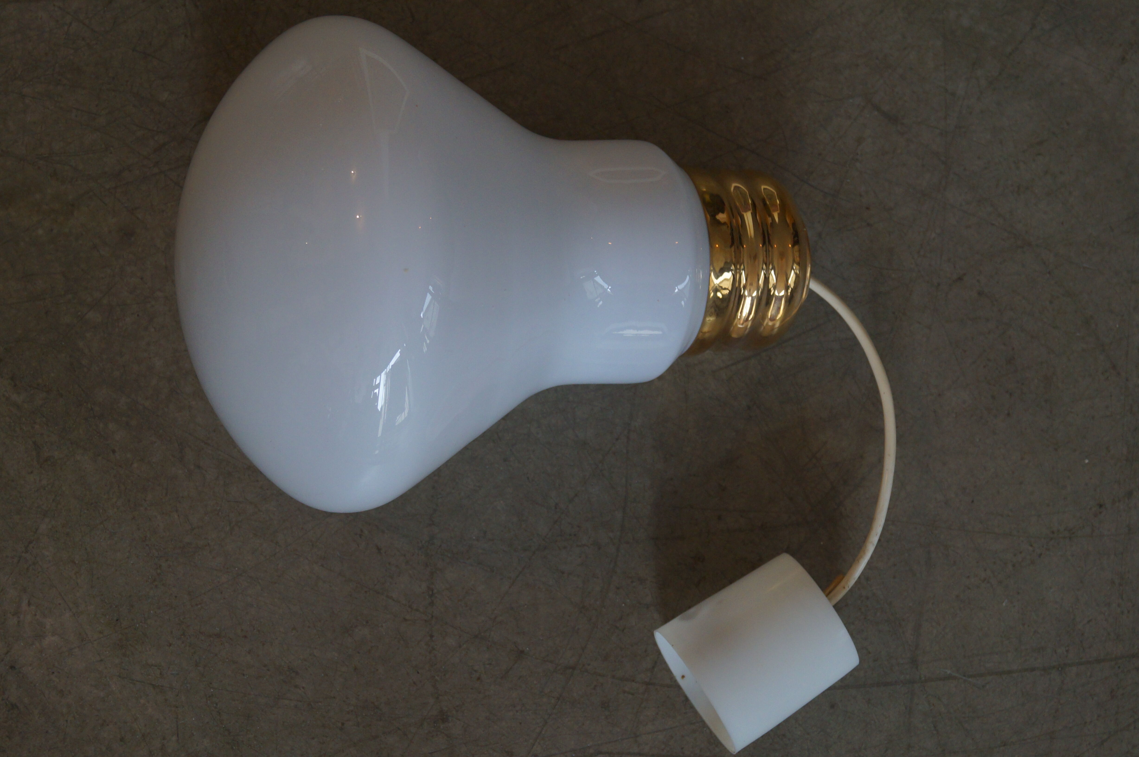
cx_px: 570
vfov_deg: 20.3
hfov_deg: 30.1
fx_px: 2118
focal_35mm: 67
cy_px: 378
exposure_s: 1/80
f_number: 5.6
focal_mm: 45
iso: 800
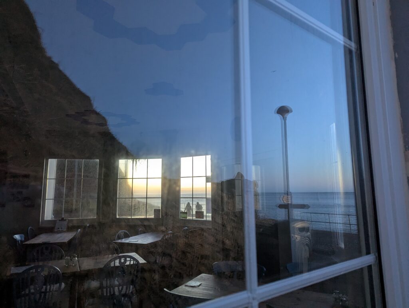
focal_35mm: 24
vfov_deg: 56.9
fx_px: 284
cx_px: 204
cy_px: 154
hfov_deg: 71.5
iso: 114
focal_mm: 6.81
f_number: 1.85
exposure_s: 1/30.7
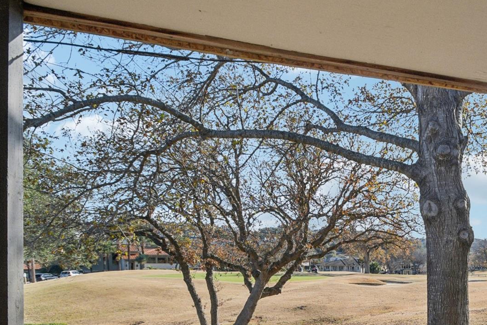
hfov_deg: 57.0
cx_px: 416
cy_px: 252
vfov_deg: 43.2
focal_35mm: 29
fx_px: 392
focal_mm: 10
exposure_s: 1/800
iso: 400
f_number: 8
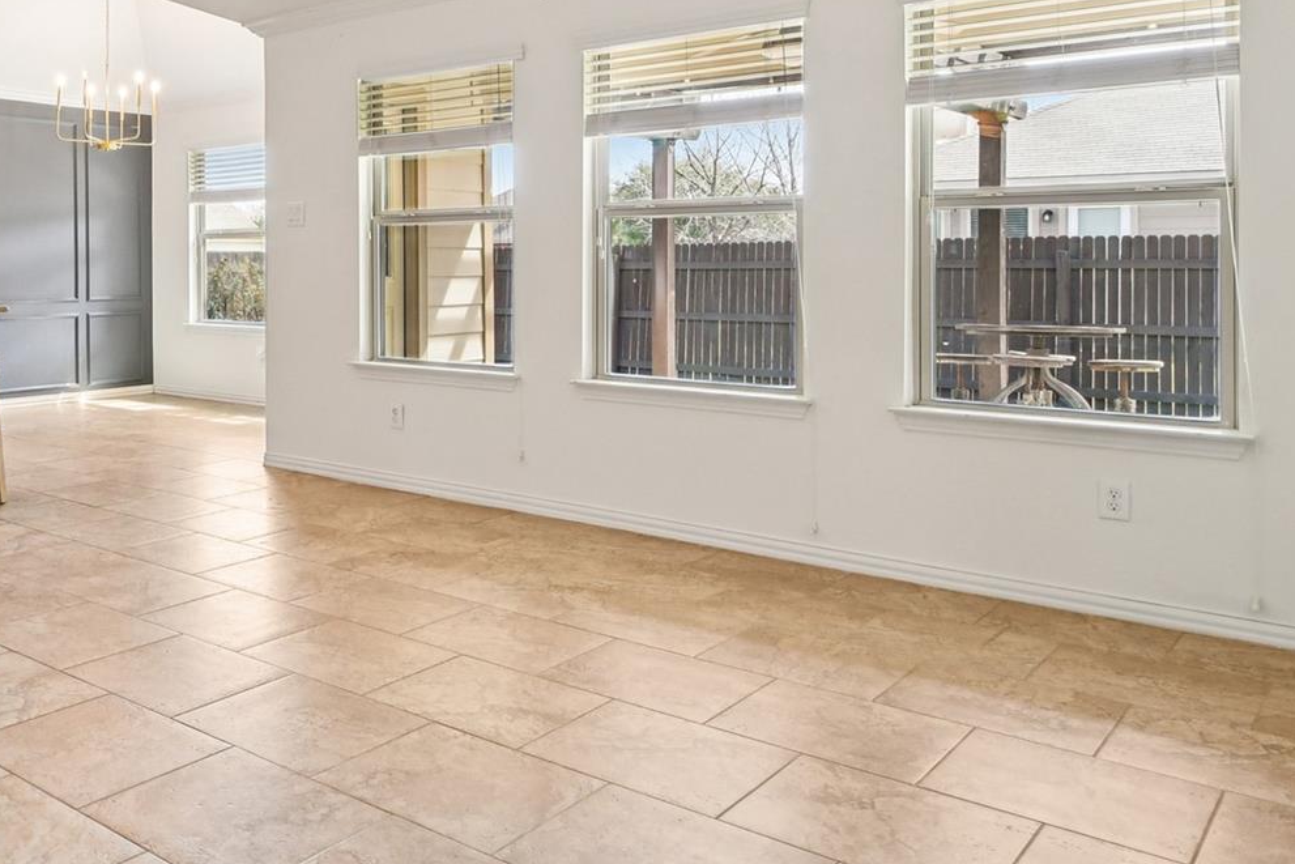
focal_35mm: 31
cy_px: 188
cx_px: 214
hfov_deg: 55.0
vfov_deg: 40.8
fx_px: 1115
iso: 400
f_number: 8
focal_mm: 10
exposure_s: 1/20
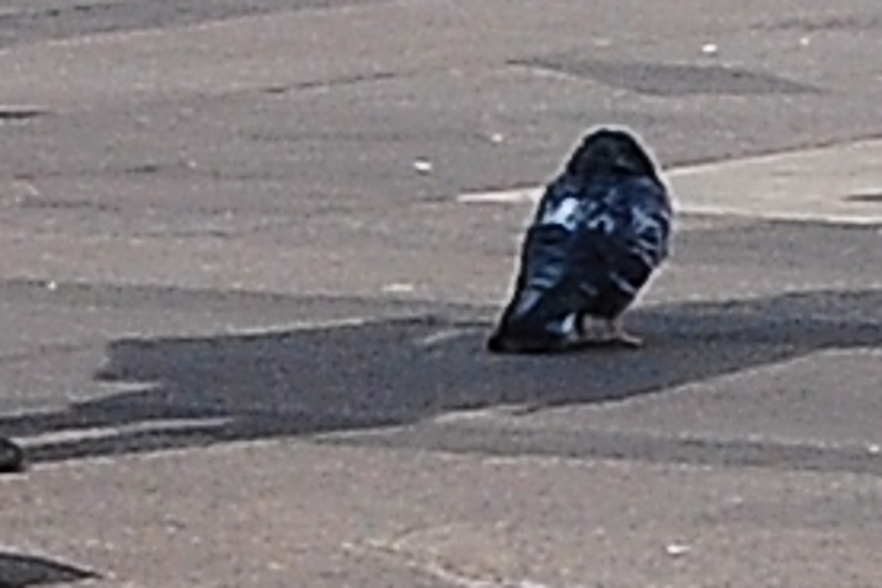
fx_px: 6125
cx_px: -1301
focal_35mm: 250
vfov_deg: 5.4
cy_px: -352
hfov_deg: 7.6
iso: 250
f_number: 11
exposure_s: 1/250
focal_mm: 24
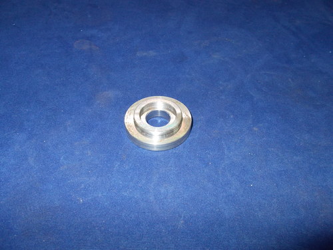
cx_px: 166
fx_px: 250
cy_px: 125
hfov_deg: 67.3
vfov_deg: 53.1
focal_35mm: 26
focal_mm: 4.6
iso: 200
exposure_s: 1/25
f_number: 3.2
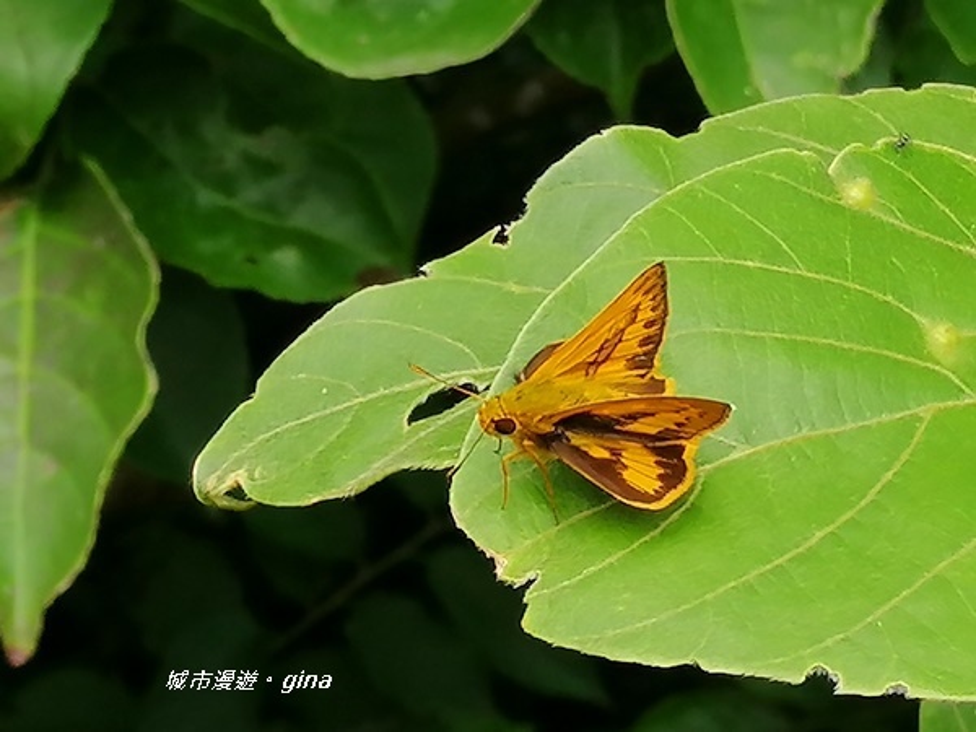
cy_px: 366
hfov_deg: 12.7
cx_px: 488
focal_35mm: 156
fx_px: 4398
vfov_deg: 9.5
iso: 50
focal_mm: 3.81
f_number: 2.2
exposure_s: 1/243
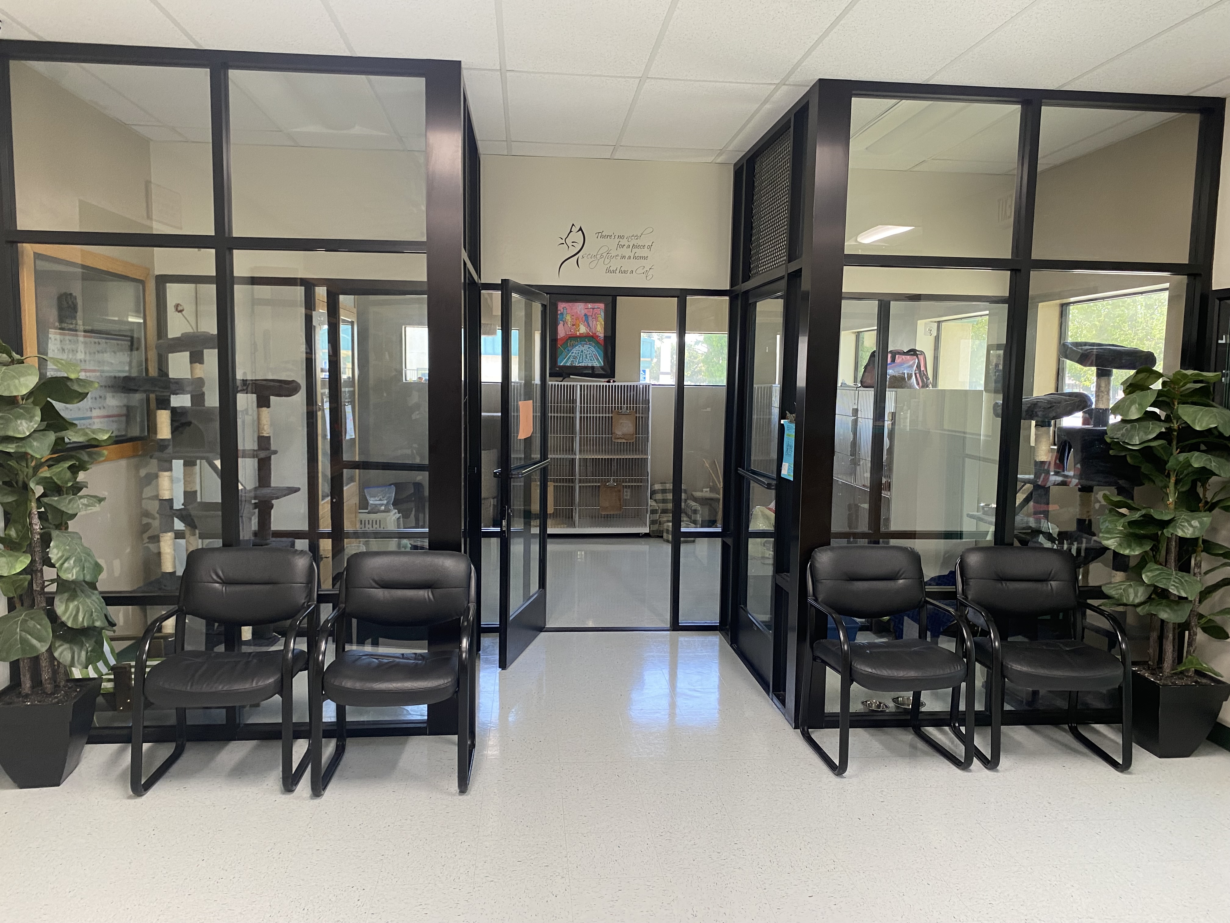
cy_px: 462
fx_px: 924
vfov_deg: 53.1
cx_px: 615
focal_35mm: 26
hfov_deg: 67.3
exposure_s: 1/60
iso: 125
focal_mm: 4.25
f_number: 1.8
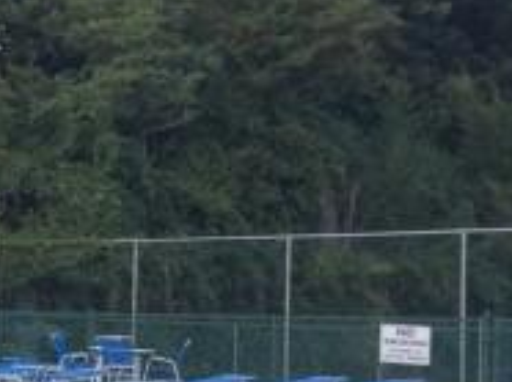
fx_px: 2304
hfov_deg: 11.2
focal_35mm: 156
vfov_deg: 9.5
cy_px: 297
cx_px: -595
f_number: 2.2
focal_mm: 4.15
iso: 32
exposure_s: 1/155
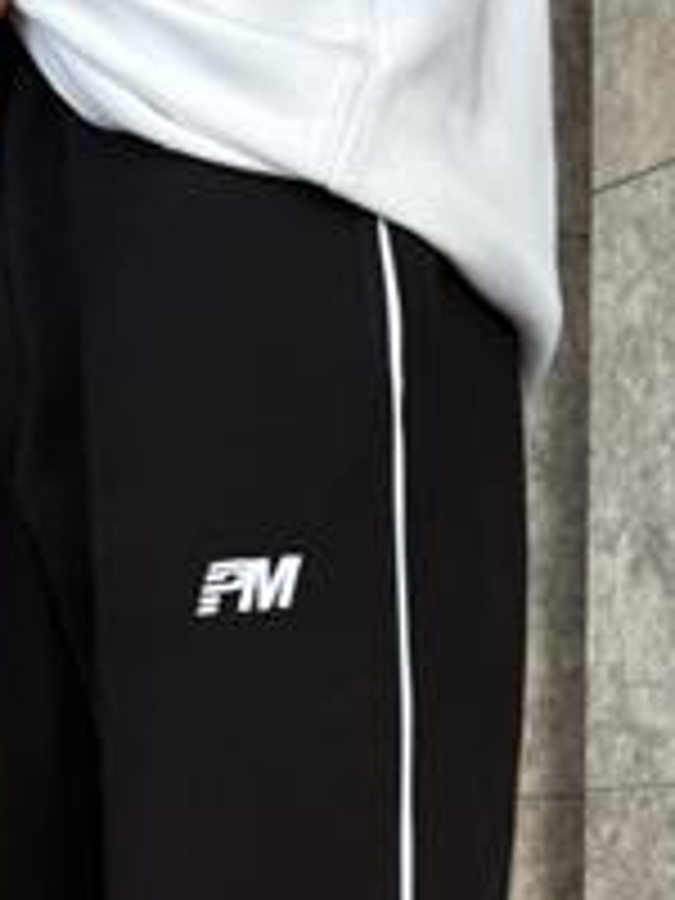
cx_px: 207
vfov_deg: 19.2
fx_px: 2496
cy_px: 1098
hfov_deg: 15.4
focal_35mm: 96
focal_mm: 6.76
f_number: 1.78
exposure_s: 1/152
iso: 80
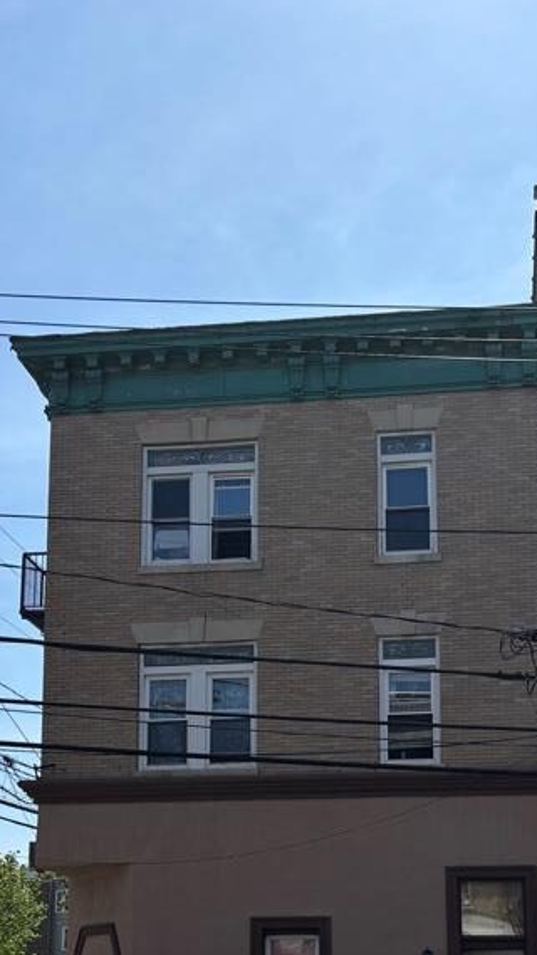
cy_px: 799
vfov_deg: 38.6
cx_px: 334
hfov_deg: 23.4
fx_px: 1291
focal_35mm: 51
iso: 50
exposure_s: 1/4425
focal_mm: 5.96
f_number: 1.6
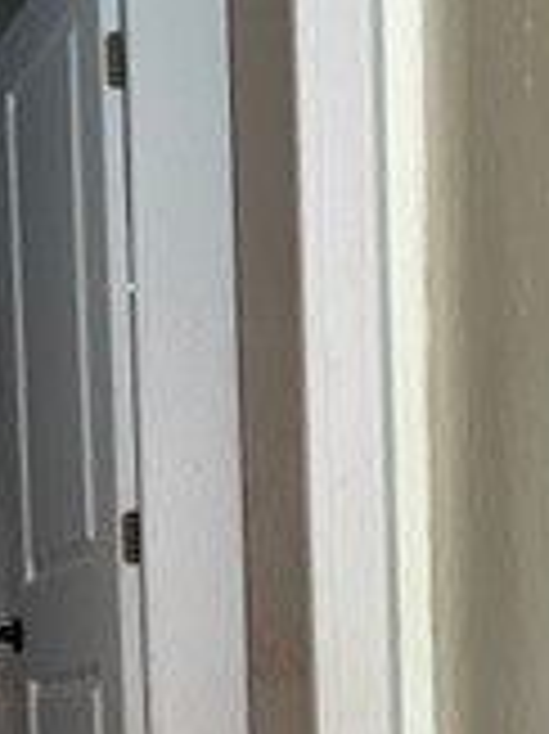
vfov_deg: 18.4
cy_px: 856
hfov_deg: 13.8
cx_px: -220
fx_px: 2160
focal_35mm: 102
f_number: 1.6
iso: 160
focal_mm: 4.2
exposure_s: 1/60
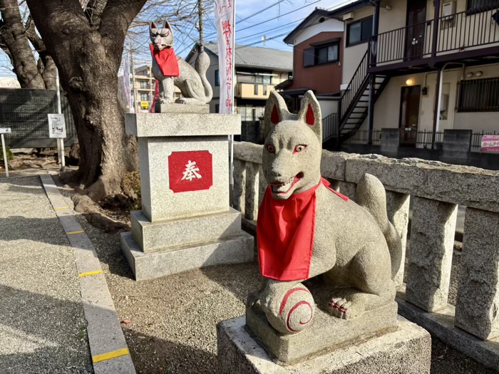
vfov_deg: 53.1
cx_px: 250
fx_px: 375
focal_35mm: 26
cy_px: 187
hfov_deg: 67.3
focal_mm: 5.96
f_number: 1.6
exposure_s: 1/2342
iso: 50
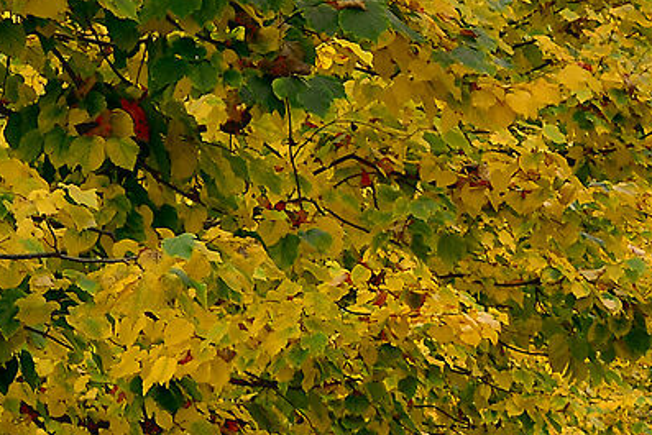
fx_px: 5471
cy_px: 424
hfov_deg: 6.7
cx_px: 1133
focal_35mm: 302
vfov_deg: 4.5
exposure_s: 1/25
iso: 140
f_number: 9
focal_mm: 50
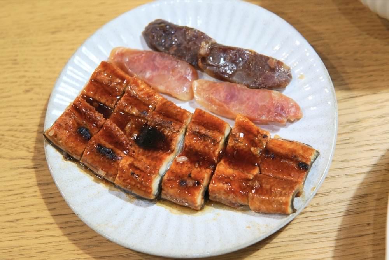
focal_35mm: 45
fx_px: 487
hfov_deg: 43.6
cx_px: 194
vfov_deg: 29.9
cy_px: 130
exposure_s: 1/60
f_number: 4
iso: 800
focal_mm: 30
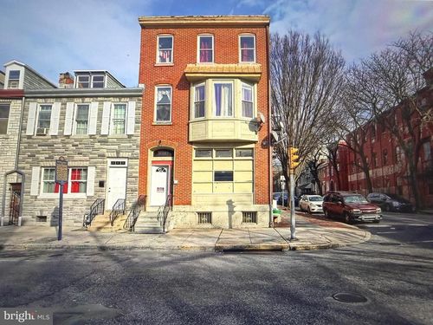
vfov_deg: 56.8
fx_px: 300
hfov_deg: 71.6
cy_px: 162
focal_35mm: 24
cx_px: 216
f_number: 2.2
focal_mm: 2.22
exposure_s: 1/60
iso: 320
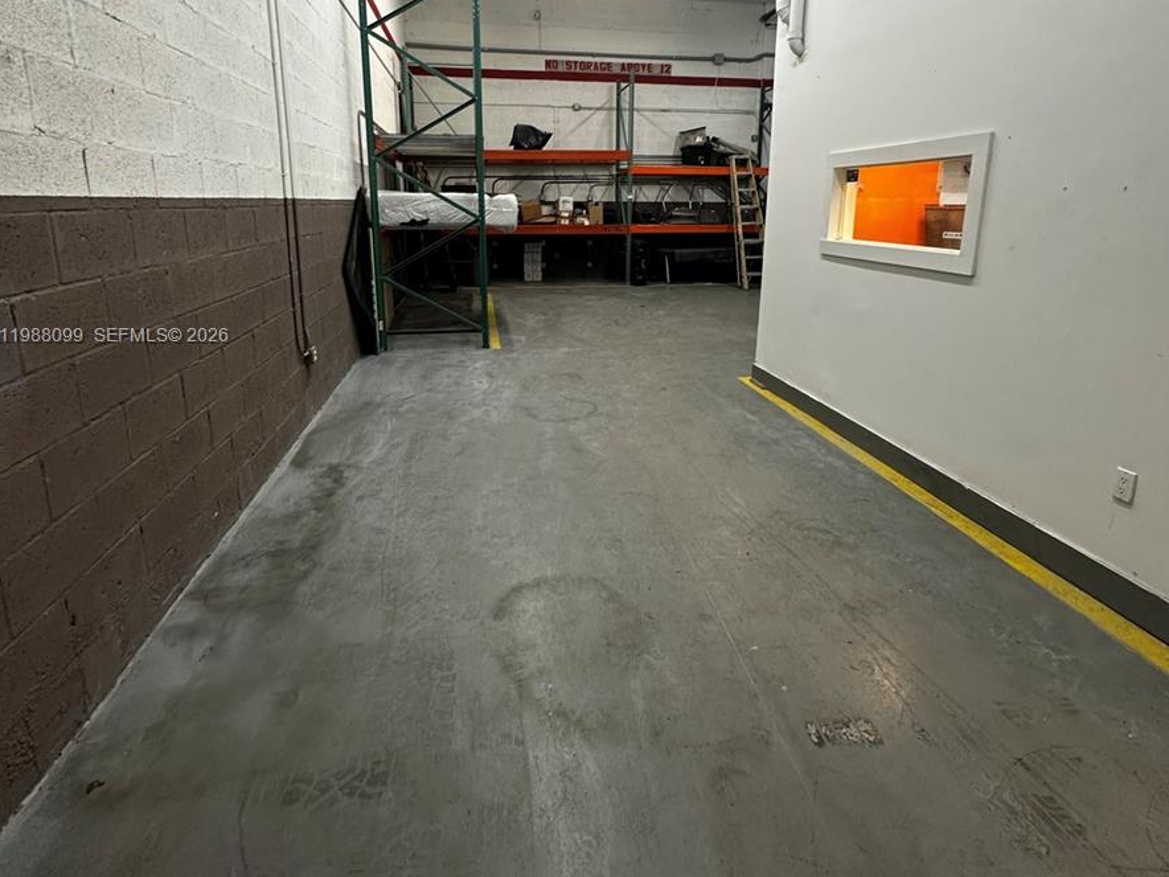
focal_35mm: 19
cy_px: 337
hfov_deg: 84.7
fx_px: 642
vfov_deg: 67.8
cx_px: 579
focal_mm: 2.22
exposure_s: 1/60
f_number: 2.2
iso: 200
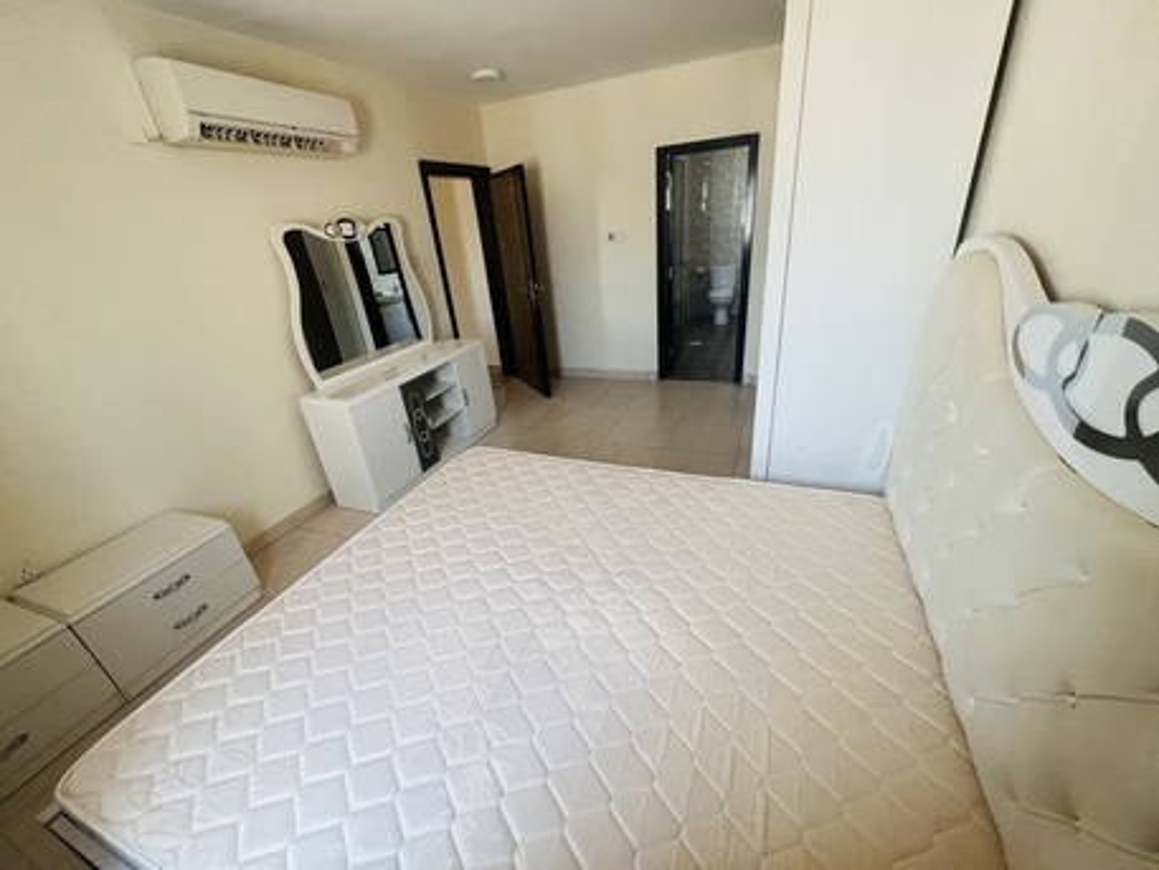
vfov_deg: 89.9
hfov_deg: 106.2
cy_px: 435
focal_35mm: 13
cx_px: 580
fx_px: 435
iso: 250
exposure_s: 1/84
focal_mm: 1.57
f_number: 1.8
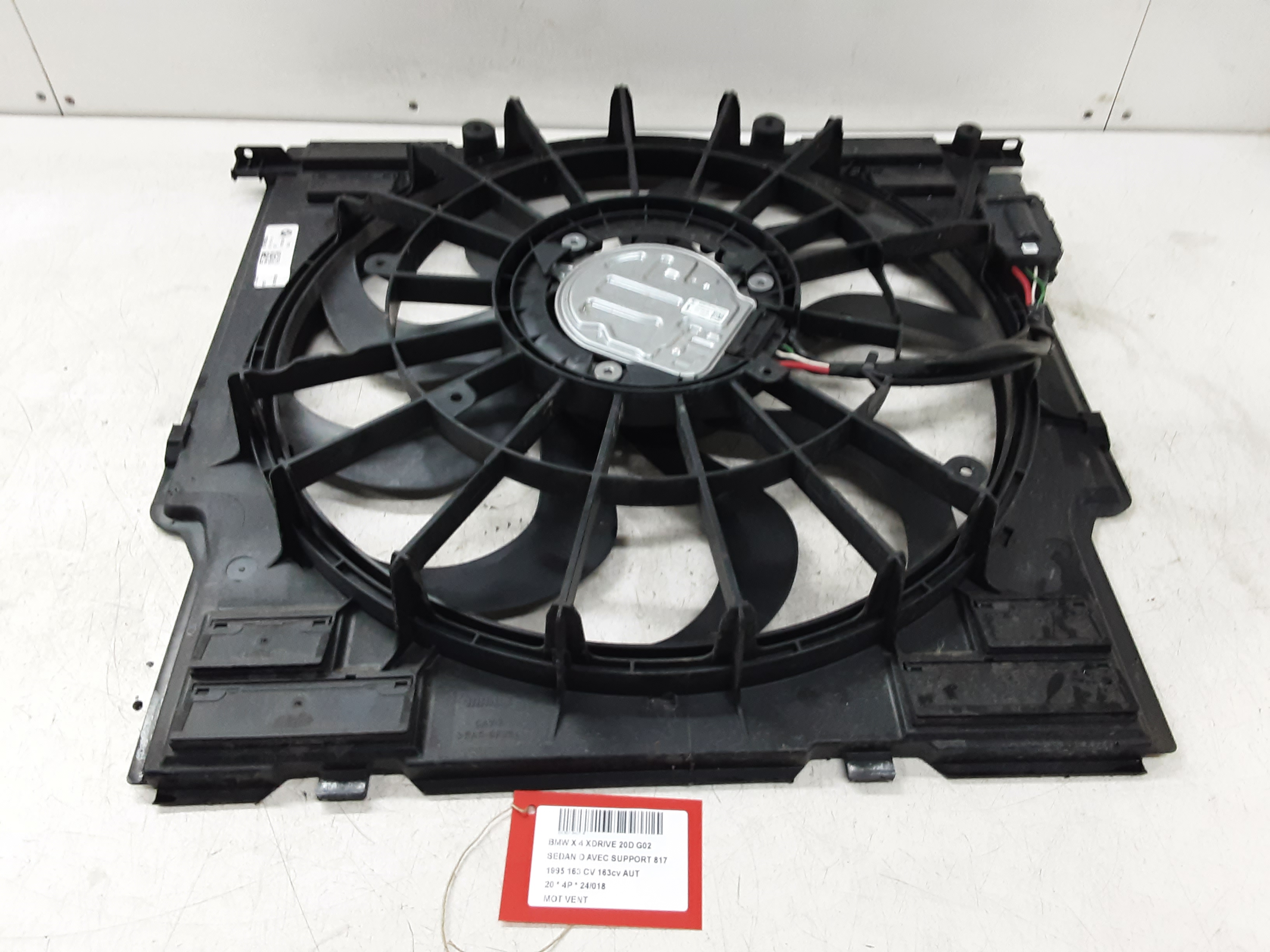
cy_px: 476
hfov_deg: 65.3
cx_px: 635
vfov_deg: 51.4
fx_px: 991
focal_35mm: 27
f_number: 1.9
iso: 125
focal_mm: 2.91
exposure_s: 1/33
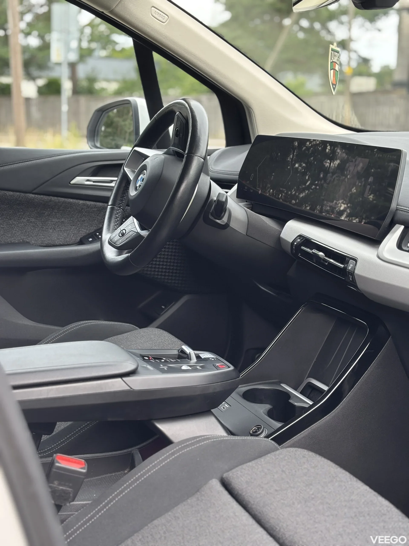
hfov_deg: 28.0
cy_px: 273
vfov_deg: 36.8
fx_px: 819
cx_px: 204
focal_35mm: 52
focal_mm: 5.96
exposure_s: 1/172
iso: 50
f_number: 1.6
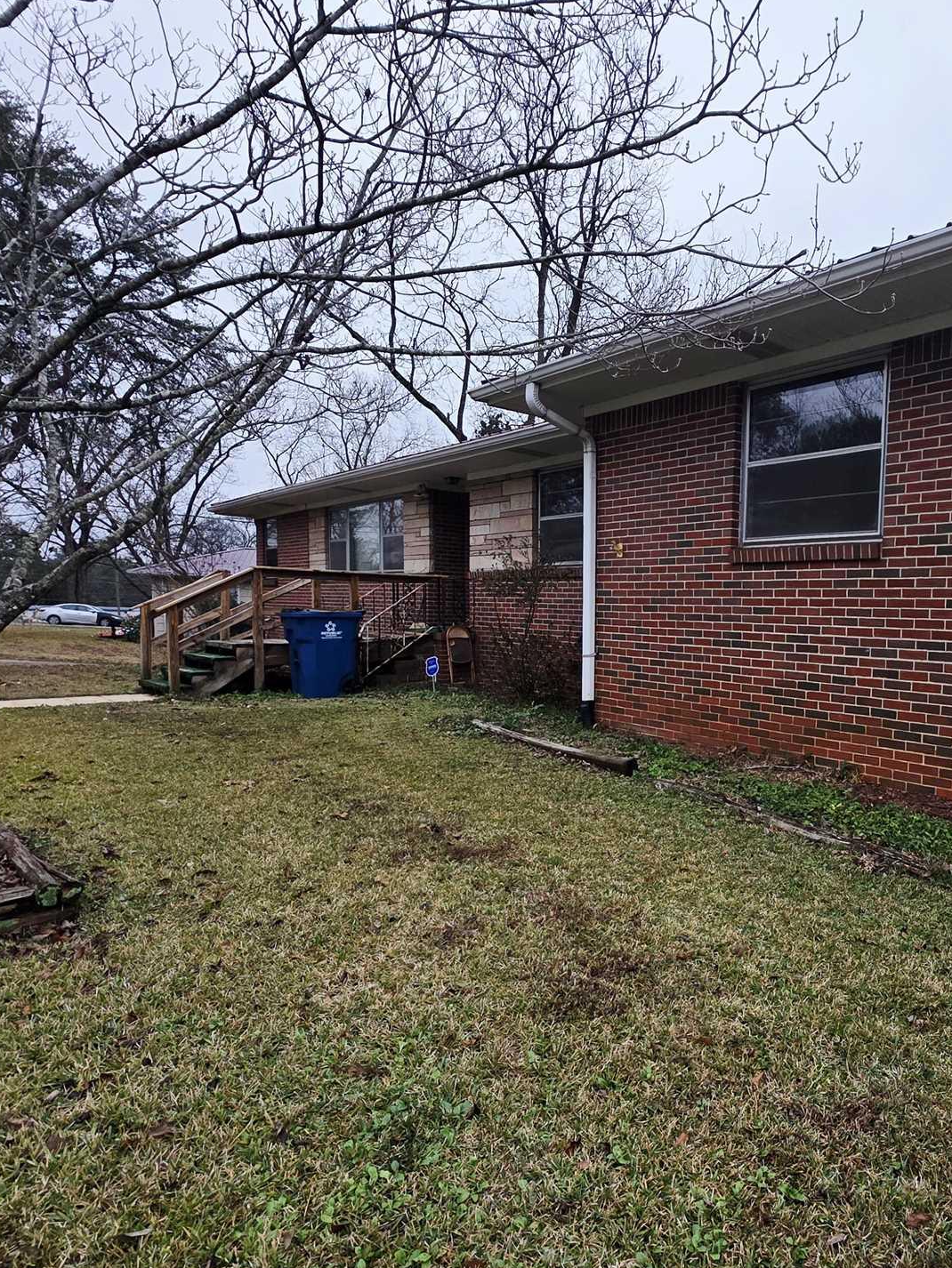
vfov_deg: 78.9
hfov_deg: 60.7
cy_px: 679
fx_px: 770
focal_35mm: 21
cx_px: 690
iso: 64
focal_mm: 2.2
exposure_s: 1/370
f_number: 1.9
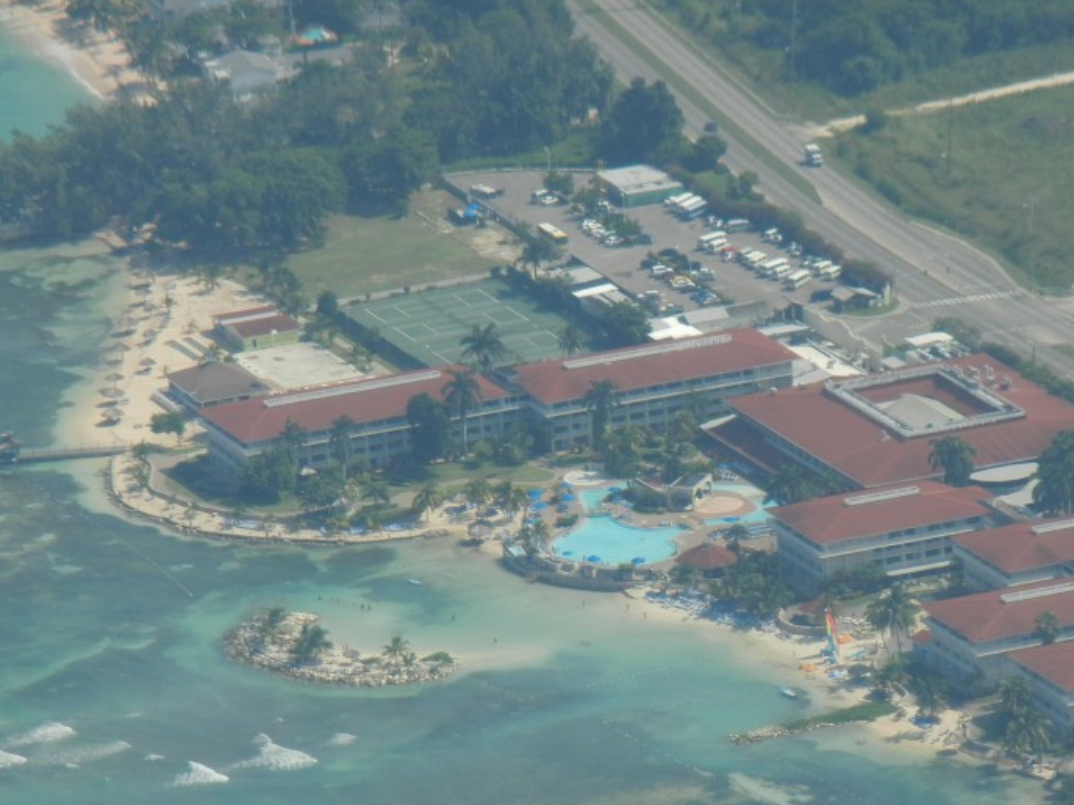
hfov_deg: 4.4
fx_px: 13866
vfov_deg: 3.3
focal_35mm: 447
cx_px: 685
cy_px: 578
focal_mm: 54
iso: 160
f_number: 5.6
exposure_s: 1/611
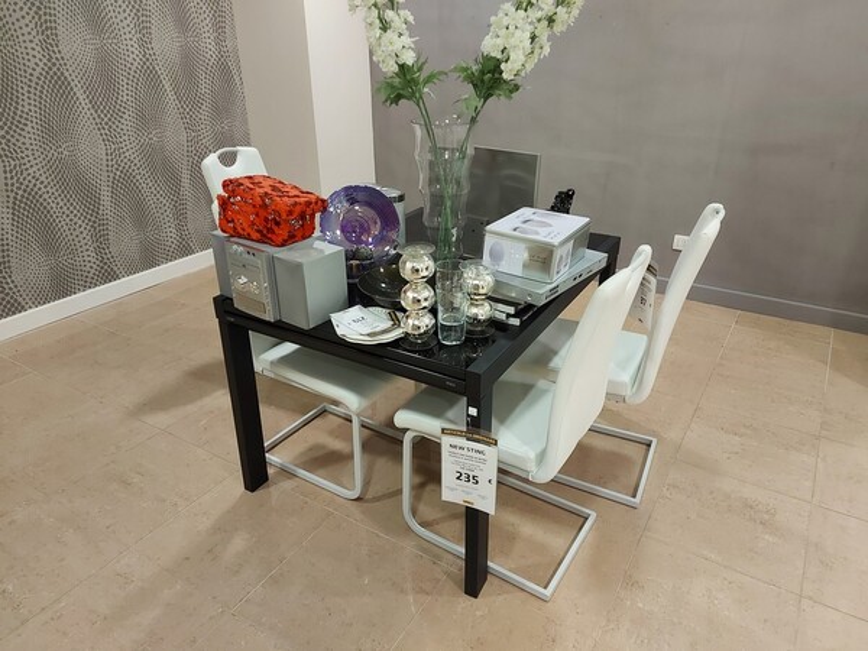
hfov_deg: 71.6
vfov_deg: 56.8
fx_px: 602
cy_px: 326
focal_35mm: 24
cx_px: 434
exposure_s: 1/33
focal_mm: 5.23
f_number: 1.8
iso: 250
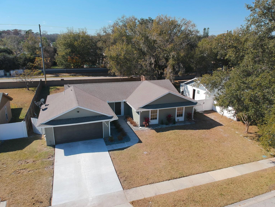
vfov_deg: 53.1
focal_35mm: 26
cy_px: 106
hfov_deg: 67.3
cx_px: 138
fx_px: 207
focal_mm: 4.49
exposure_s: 1/1250
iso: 100
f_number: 2.6
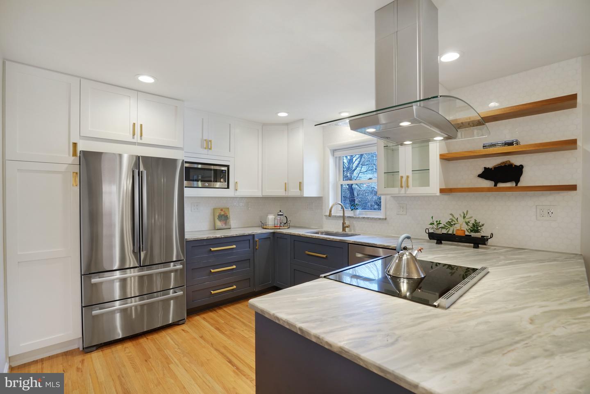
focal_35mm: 16
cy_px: 197
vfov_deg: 73.8
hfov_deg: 96.7
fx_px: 262
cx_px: 295
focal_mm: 16
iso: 1250
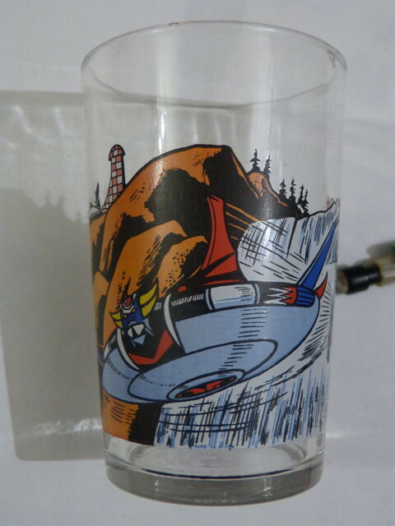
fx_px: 654
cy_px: 263
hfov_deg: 33.6
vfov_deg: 43.9
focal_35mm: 43
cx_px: 198
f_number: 3.2
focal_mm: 7.6
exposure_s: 1/6
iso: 400
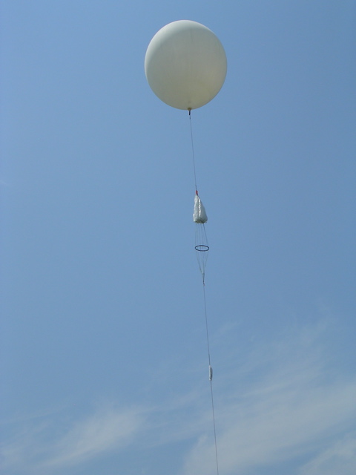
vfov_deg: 32.2
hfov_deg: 24.4
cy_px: 238
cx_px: 178
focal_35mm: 60
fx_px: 823
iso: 50
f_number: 3.4
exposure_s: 1/1500
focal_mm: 9.1
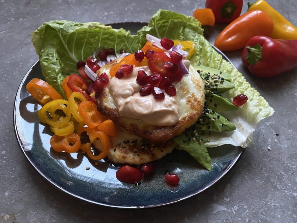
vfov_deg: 53.1
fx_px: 223
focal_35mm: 26
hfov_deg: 67.3
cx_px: 148
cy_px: 112
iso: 640
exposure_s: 1/25
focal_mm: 4.25
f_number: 1.8
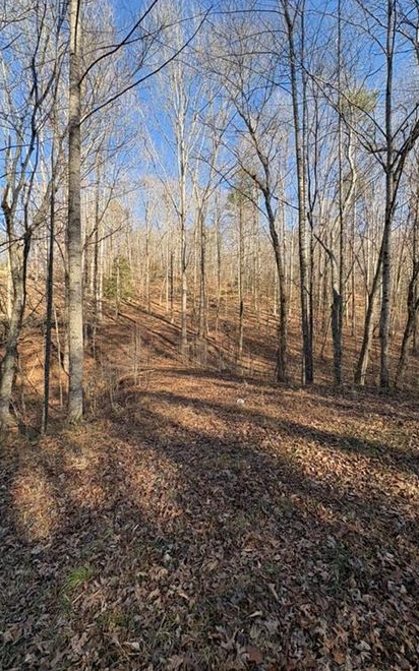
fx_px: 274
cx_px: 221
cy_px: 333
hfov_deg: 74.7
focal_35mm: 15
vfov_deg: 101.5
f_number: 2.2
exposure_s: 1/390
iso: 40
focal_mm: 2.22
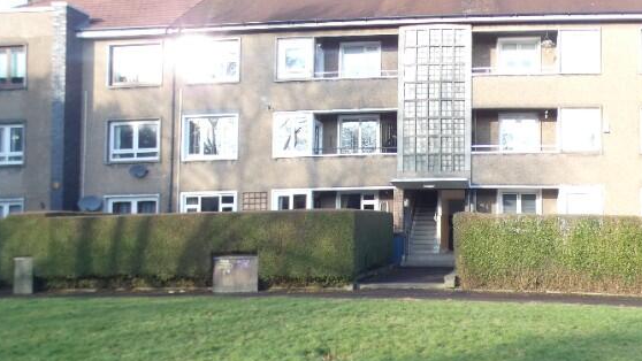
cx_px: 452
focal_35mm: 40
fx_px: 681
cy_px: 146
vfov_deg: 29.6
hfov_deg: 49.2
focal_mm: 3.6
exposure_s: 1/160
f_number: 2.8
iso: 80
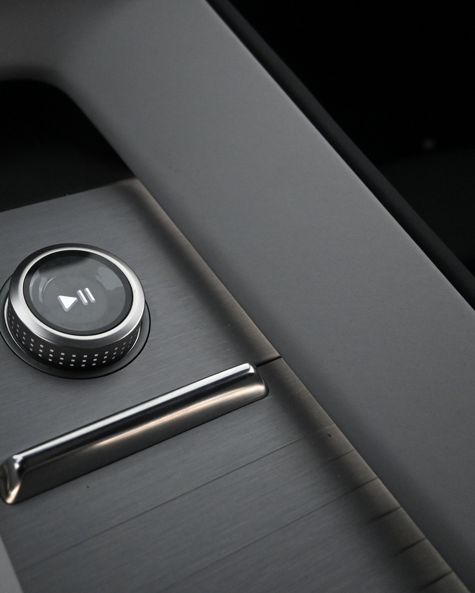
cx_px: 58
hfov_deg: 40.5
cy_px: 298
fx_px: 597
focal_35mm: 34
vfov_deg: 52.8
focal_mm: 16
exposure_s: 1/60
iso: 2500
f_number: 4
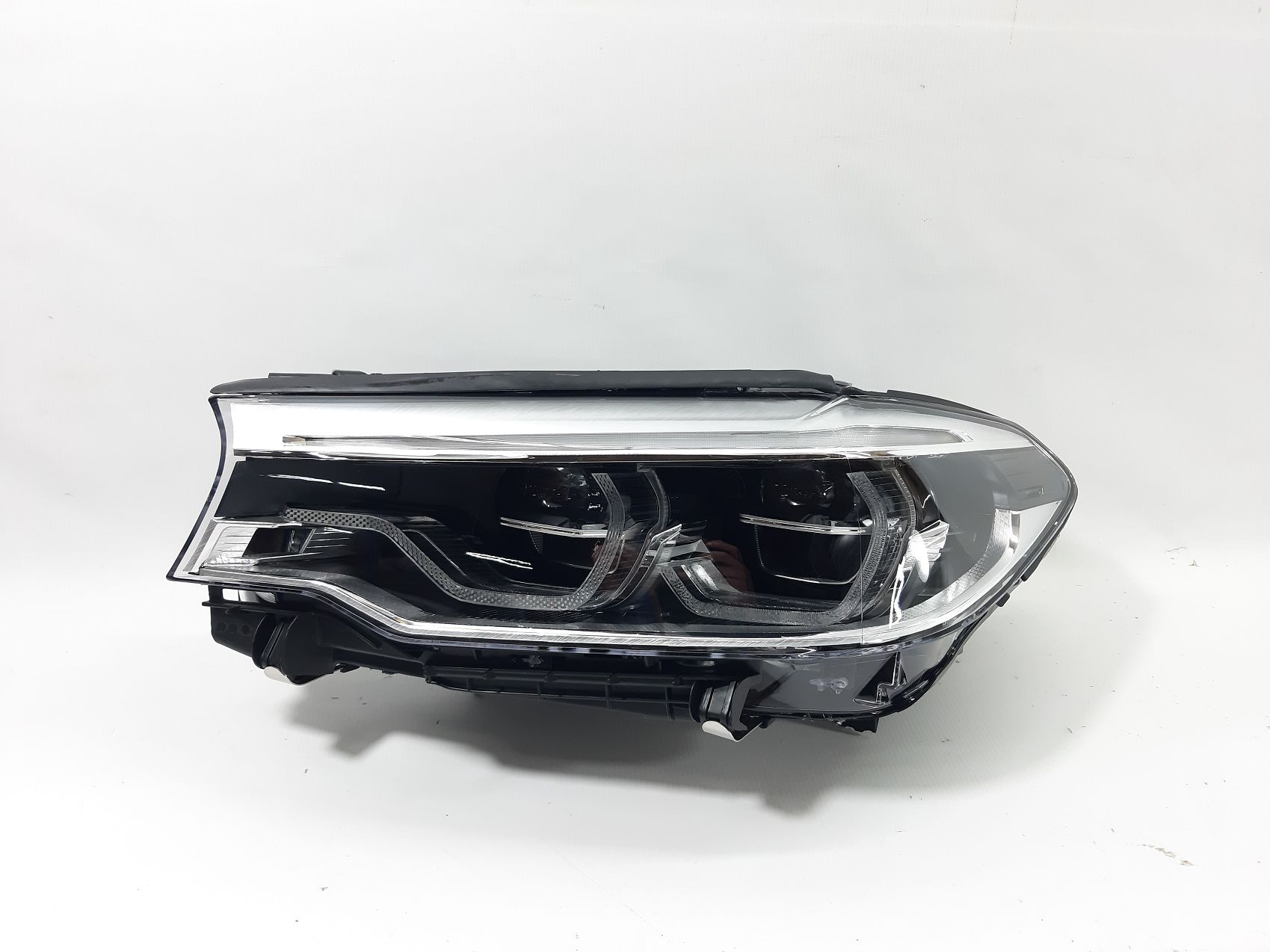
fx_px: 991
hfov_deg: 65.3
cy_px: 476
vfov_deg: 51.3
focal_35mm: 27
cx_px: 635
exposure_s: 1/50
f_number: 1.7
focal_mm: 3.93
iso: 80
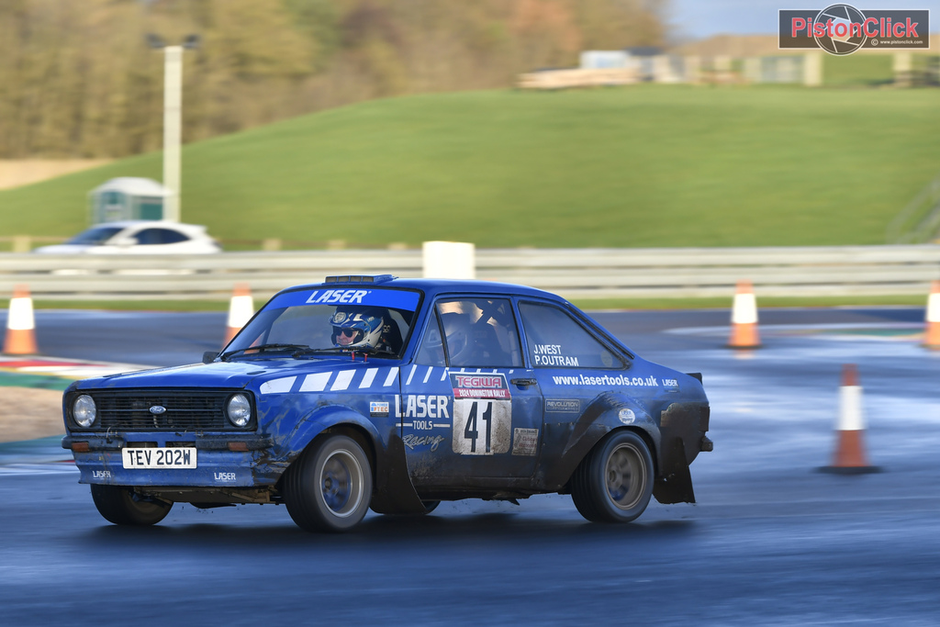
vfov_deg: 5.4
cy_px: 314
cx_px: 470
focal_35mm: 255
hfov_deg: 8.1
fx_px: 6659
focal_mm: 170
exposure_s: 1/160
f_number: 4
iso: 160
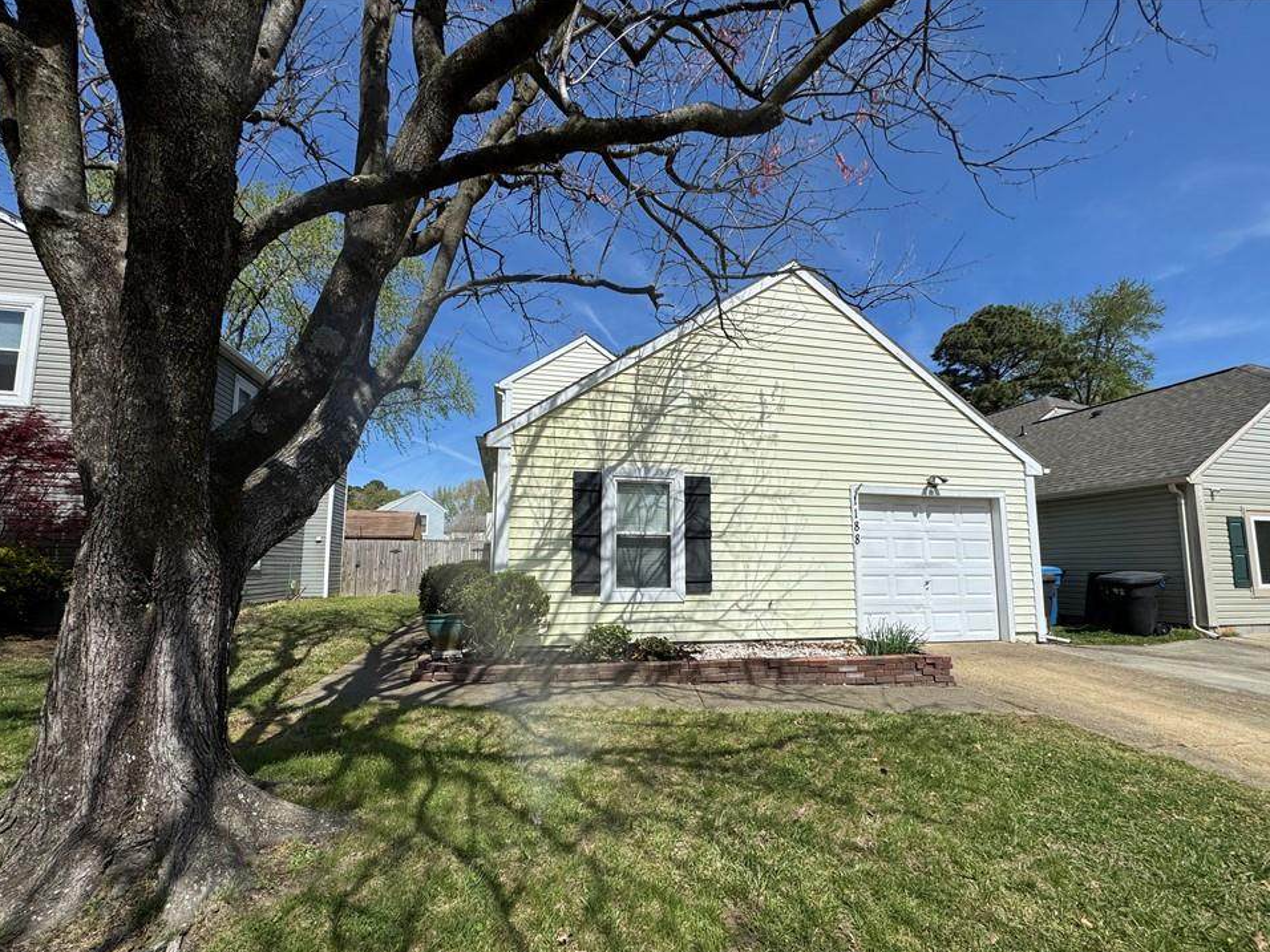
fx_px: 550
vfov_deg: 81.7
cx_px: 634
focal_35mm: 15
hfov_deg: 98.2
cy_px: 505
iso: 40
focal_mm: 2.22
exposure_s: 1/4132
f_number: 2.2
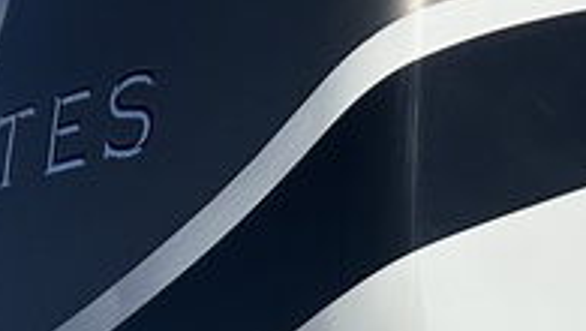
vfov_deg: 8.7
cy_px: 617
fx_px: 2084
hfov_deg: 13.6
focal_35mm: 134
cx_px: 1193
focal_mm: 6.86
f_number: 1.78
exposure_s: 1/10753
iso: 80
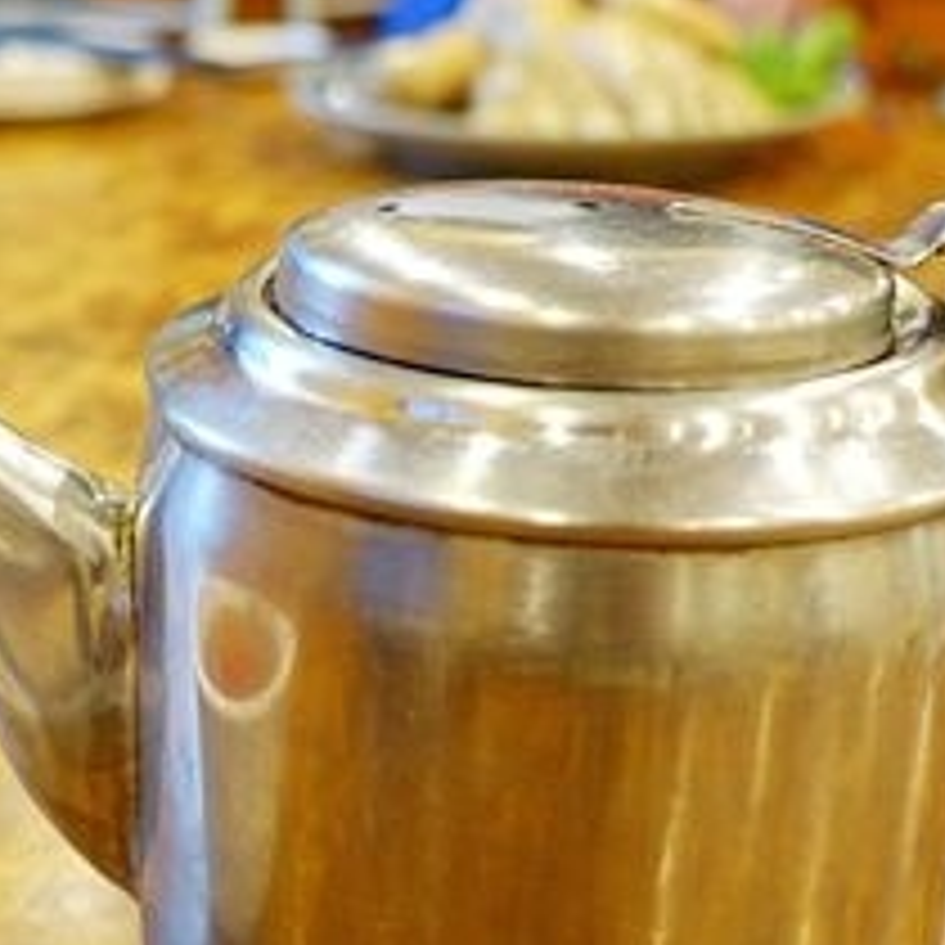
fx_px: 1946
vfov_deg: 27.2
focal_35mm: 63
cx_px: 220
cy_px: 605
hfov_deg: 26.9
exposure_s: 1/30
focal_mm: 8.8
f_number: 1.8
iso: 400
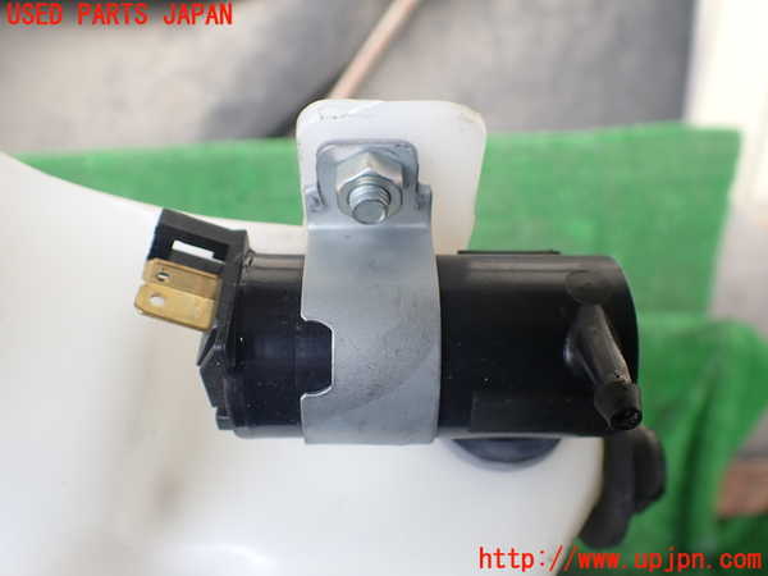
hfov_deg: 60.0
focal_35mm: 30
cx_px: 384
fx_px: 666
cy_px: 288
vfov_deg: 46.8
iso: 125
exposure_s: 1/125
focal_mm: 5.4
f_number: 2.3
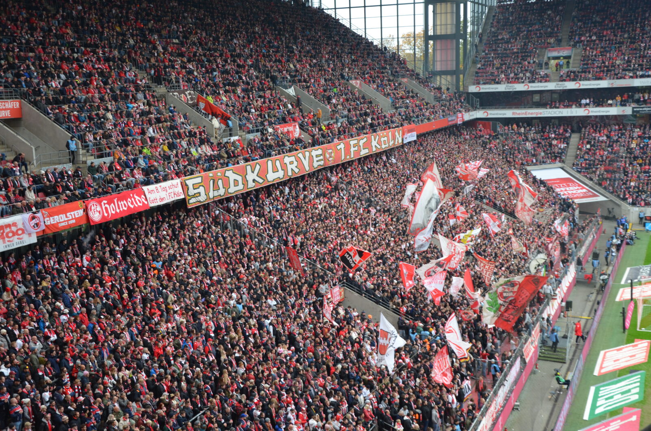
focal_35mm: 48
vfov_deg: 28.0
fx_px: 866
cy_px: 216
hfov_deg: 41.2
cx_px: 326
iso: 400
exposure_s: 1/100
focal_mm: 32
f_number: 5
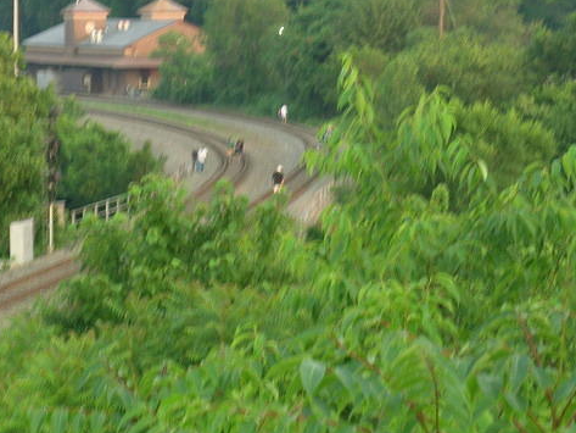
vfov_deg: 9.5
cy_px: 162
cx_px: 225
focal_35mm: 157
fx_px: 2613
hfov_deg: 12.6
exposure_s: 1/27.3
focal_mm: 24
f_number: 6.5
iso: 96
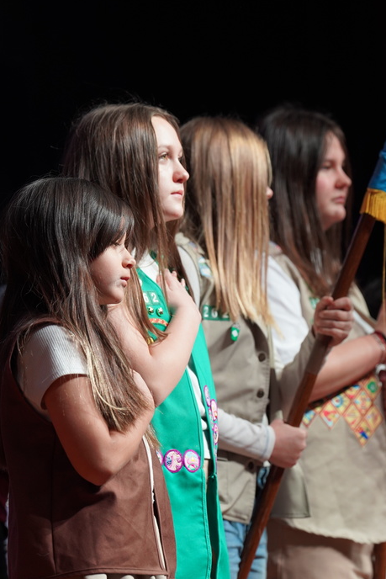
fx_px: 3231
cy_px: 391
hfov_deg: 6.8
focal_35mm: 201
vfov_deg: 10.2
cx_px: 272
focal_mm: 135
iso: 1000
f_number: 4
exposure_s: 1/160
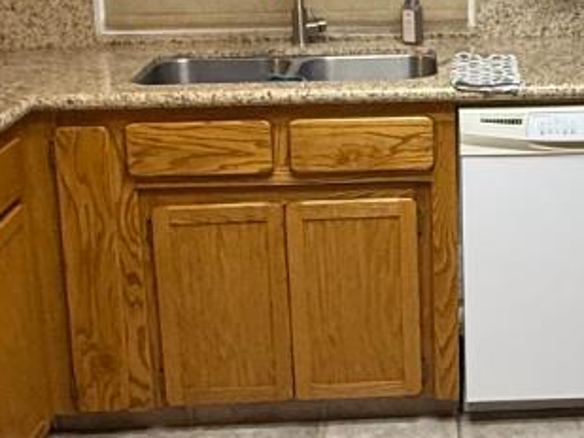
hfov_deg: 27.8
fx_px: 1148
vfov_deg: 21.3
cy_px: 71
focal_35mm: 68
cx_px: 491
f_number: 2.2
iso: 200
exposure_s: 1/60
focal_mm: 2.22
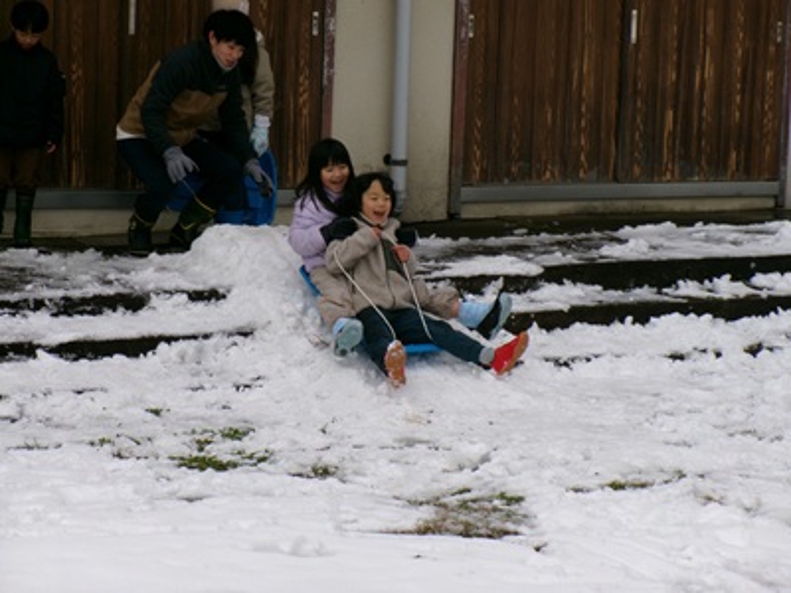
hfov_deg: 17.1
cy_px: 296
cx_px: 396
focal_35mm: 115
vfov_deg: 12.9
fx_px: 2628
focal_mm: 20.6
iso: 100
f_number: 6.2
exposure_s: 1/250
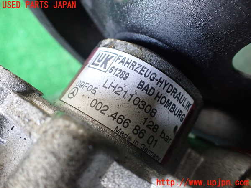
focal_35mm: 30
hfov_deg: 60.0
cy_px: 94
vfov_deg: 46.8
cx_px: 126
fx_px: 218
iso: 800
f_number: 2.3
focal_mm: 5.4
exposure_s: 1/50
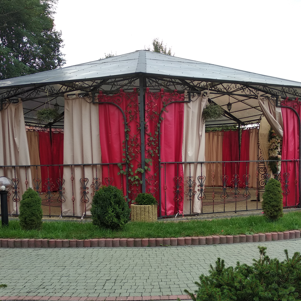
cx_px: 170
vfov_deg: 41.5
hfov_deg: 41.8
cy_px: 190
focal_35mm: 40
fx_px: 394
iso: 160
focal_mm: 3.81
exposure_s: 1/100
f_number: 2.2
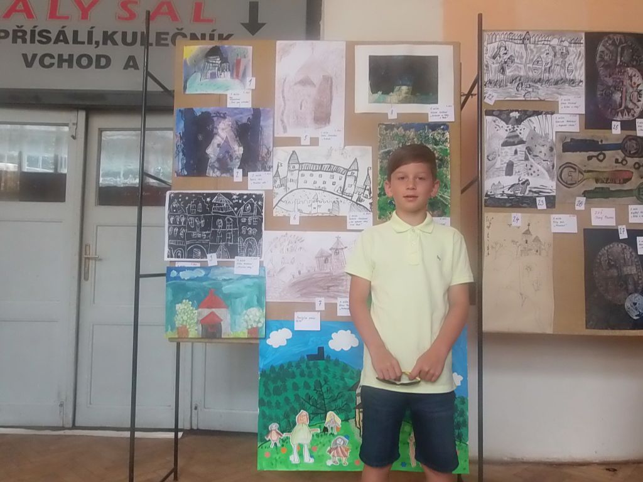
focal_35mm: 26
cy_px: 241
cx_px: 322
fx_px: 483
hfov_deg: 67.3
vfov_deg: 53.1
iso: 400
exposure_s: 1/30
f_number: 3.2
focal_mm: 4.66
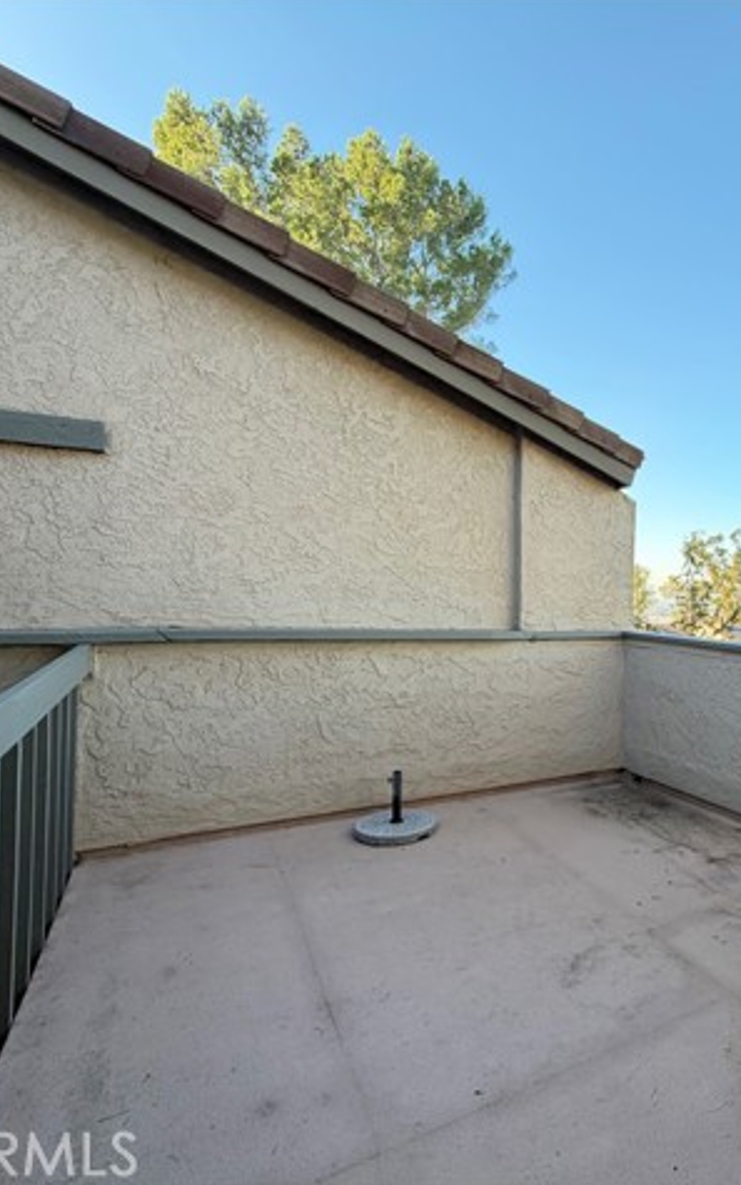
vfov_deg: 85.1
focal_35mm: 20
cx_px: 611
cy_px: 591
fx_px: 646
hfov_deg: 54.8
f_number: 2.2
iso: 50
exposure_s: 1/141
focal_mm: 2.22
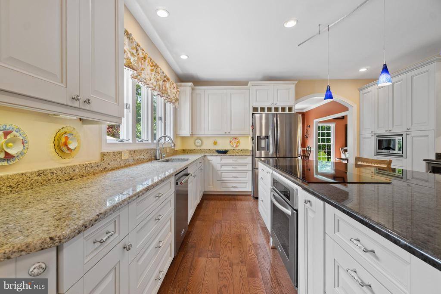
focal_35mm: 15
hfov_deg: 100.4
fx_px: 184
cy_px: 147
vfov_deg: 77.3
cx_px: 220
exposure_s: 1/4
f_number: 7.1
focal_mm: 10
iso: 160
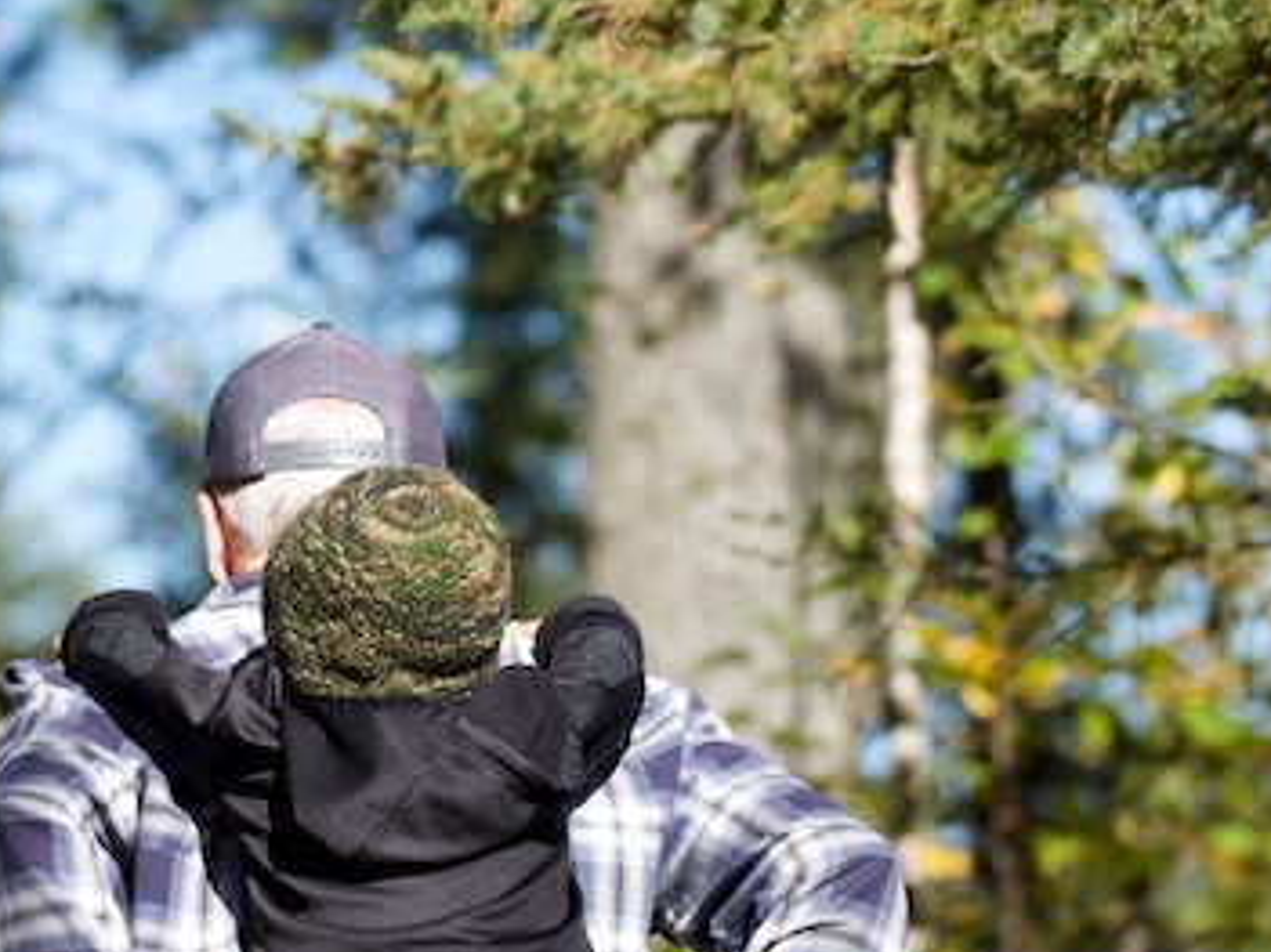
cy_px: 690
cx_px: 181
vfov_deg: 3.8
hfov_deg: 5.0
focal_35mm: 395
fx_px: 14498
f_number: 5.6
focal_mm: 200
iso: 500
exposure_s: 1/1250
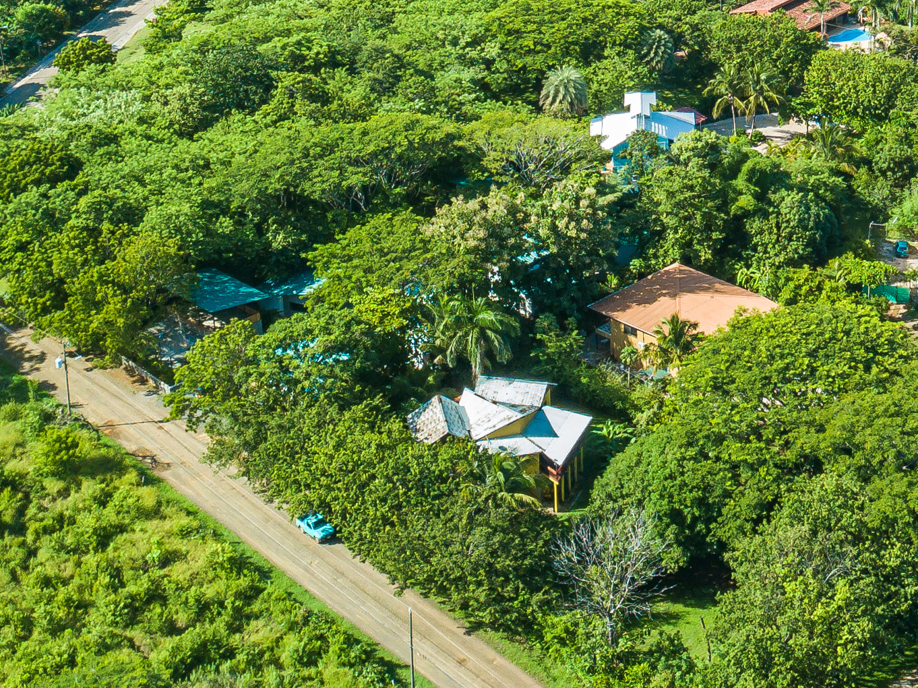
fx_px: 1989
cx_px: 862
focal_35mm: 75
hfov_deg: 25.0
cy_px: -44
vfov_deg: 18.9
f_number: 2.2
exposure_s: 1/120
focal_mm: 4.73
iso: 164
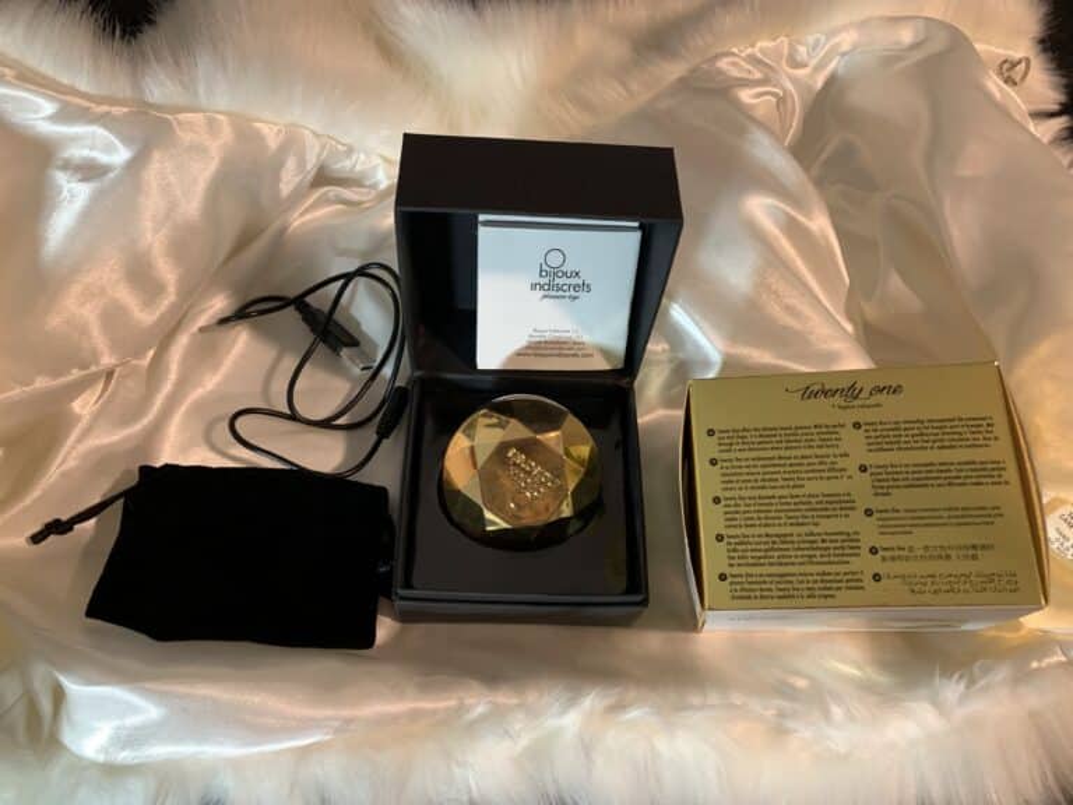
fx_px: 806
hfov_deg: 67.3
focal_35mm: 26
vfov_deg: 53.1
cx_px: 536
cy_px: 402
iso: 250
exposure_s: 1/40
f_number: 1.8
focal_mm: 4.25
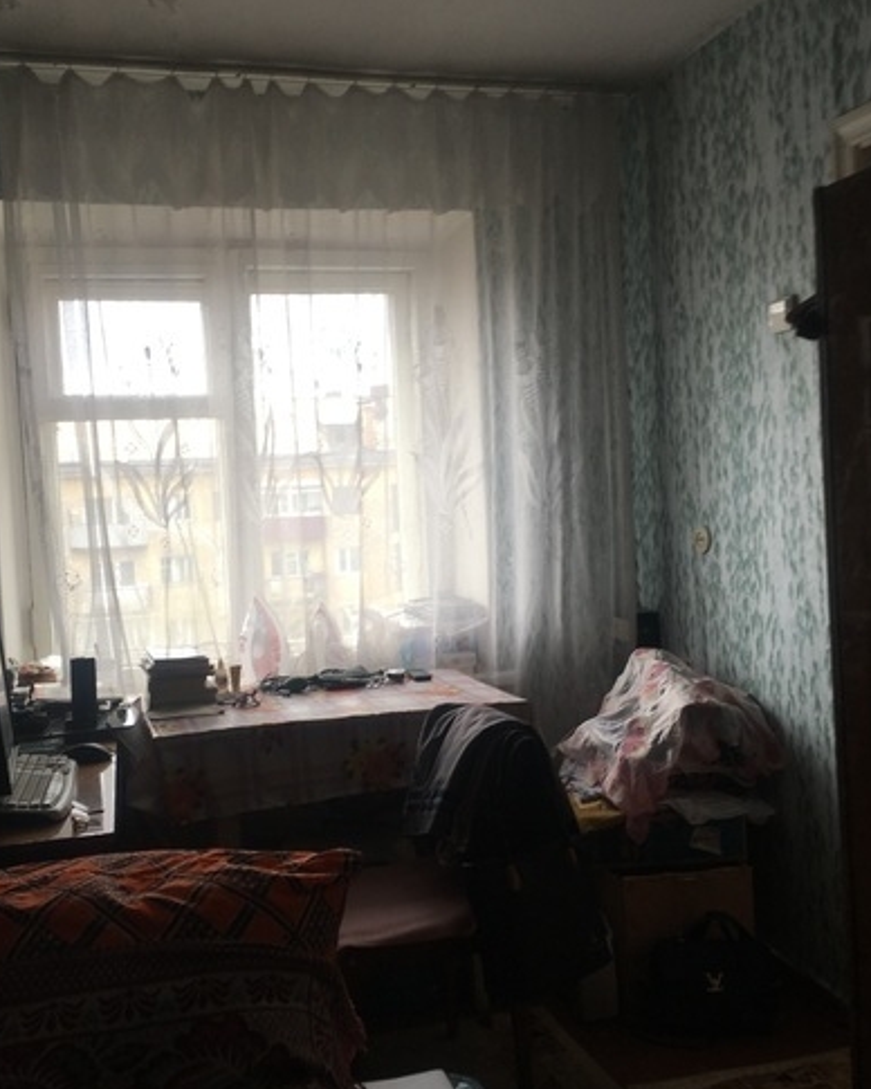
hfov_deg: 42.2
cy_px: 555
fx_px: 1128
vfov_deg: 51.5
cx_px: 400
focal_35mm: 35
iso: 25
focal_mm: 4.15
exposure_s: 1/50
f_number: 2.2
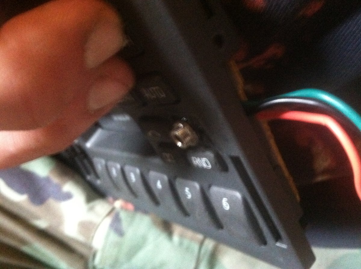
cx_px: 180
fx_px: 364
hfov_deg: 52.7
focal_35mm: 35
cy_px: 134
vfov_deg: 40.6
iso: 1000
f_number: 2.8
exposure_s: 1/15
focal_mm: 3.85
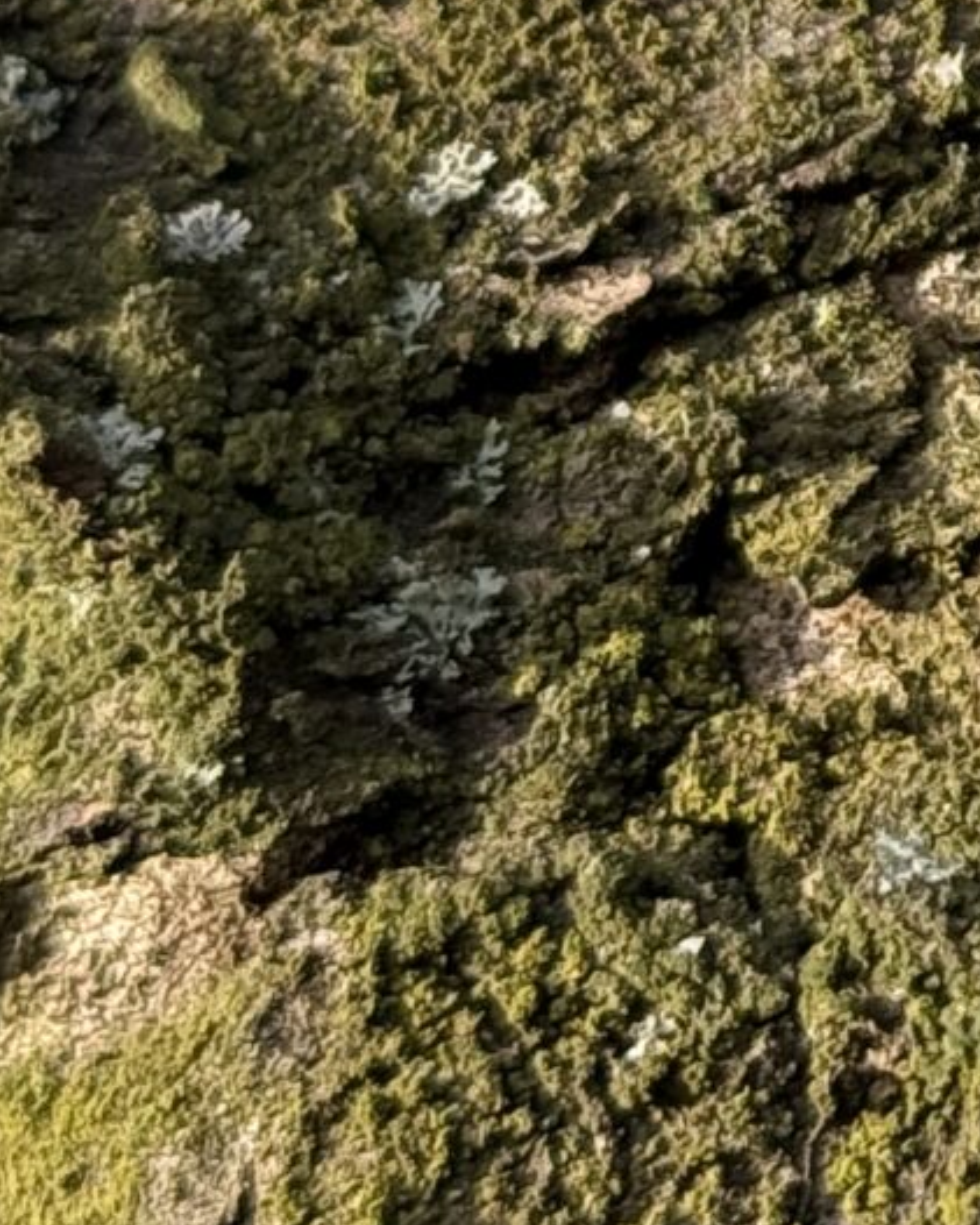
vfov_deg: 8.4
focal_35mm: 228
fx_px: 8264
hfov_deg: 6.5
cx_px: 2076
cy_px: -368
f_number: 1.78
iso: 100
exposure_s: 1/1085
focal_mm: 6.76
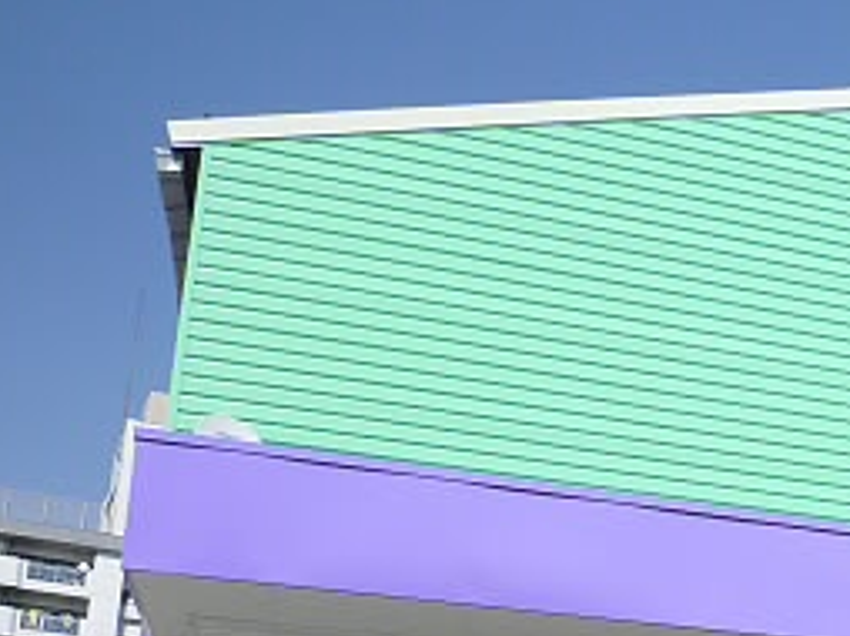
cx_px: 1081
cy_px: 711
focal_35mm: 69
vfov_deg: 20.2
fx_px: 1693
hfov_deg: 24.8
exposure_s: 1/800
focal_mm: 4.4
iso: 80
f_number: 4.5
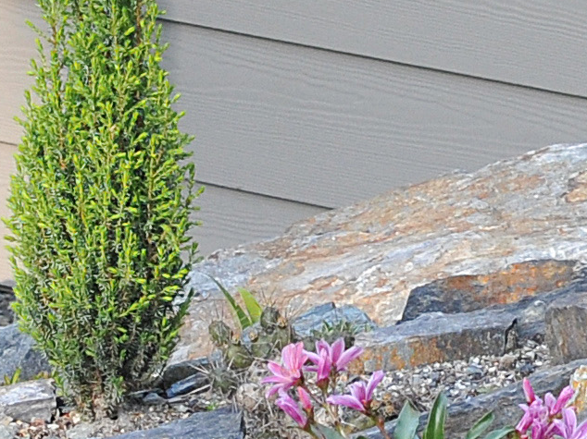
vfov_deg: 4.3
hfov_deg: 5.8
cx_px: 231
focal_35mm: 341
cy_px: 864
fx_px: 5785
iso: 400
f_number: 6.3
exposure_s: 1/100
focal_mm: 35
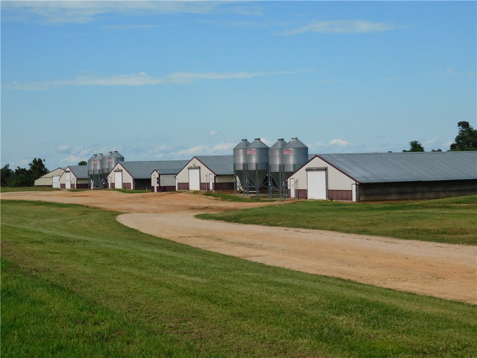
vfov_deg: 20.7
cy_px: 179
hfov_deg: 27.4
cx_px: 238
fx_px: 978
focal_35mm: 71
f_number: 8.6
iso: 125
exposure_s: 1/400
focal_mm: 12.6
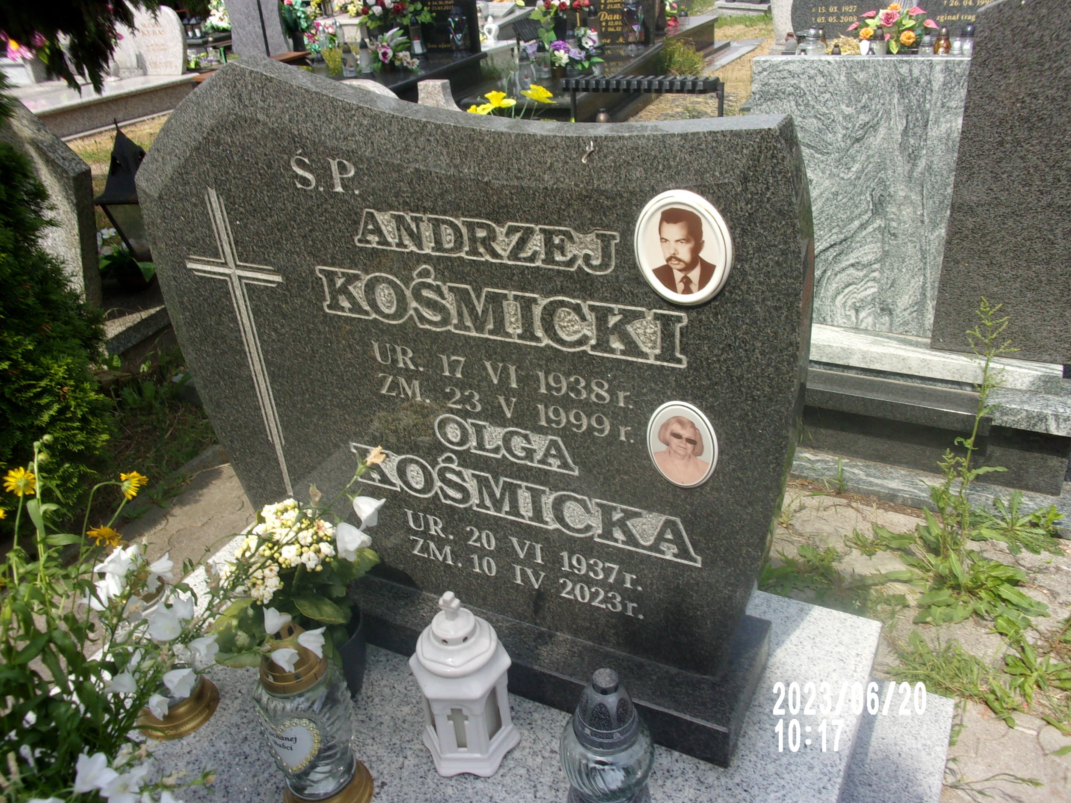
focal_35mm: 29
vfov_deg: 48.2
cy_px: 393
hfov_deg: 61.7
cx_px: 534
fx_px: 897
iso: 80
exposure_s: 1/70
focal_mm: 5.1
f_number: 10.8
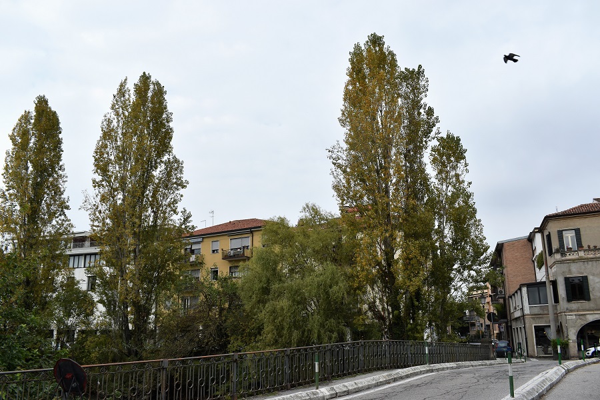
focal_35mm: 30
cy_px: 200
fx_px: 500
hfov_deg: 61.9
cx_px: 300
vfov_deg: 43.6
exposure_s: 1/320
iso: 200
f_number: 9
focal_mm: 20
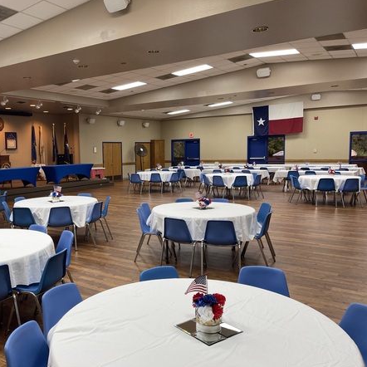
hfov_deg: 53.1
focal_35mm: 30
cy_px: 184
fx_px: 360
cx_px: 126
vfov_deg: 54.0
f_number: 1.6
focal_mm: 5.1
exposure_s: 1/60
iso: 80
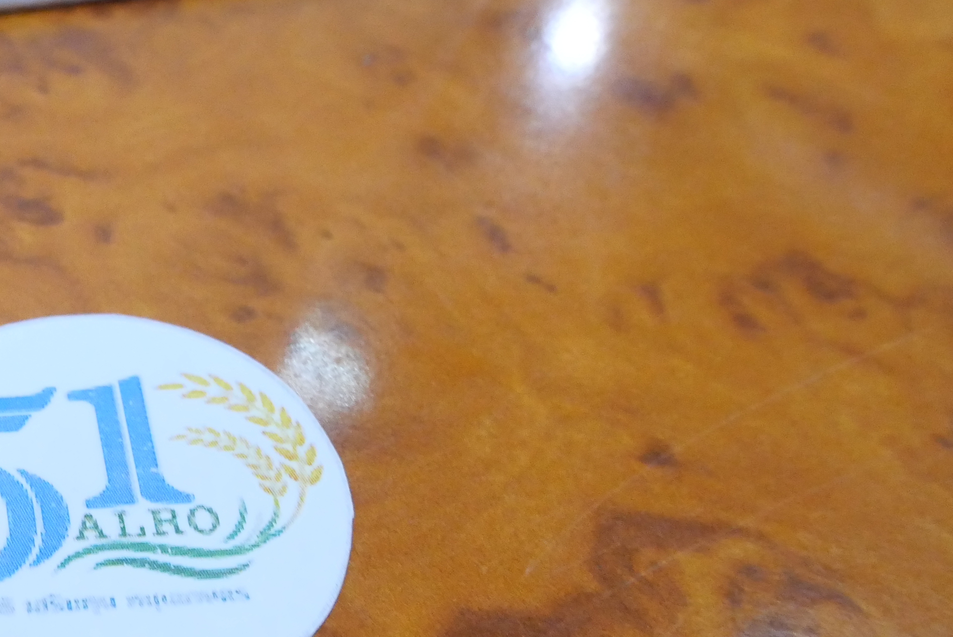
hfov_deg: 38.4
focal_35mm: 47
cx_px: 57
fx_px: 1245
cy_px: 513
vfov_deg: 28.1
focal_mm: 12
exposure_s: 1/40
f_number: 7.1
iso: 3200
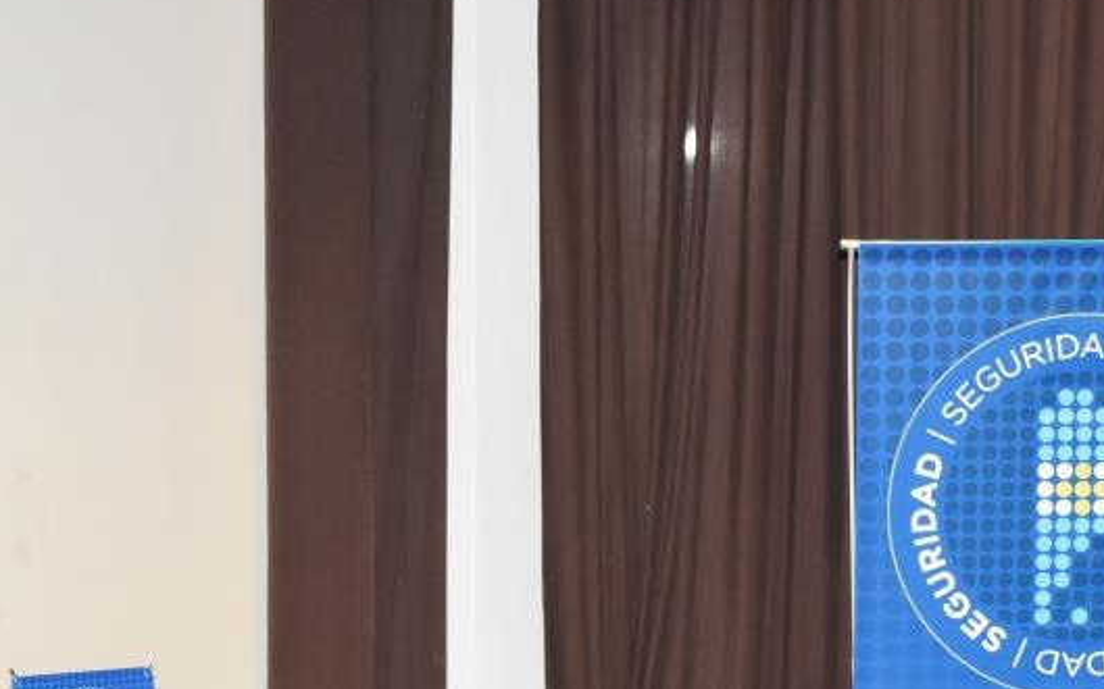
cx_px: 494
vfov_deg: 10.5
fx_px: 3730
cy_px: 680
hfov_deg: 16.8
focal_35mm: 124
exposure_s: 1/60
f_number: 7.1
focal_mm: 42
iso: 3200
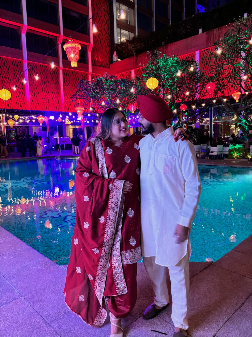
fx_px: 252
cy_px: 168
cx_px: 126
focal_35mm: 26
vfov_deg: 67.3
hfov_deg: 53.1
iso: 500
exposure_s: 1/33
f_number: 1.6
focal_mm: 5.96
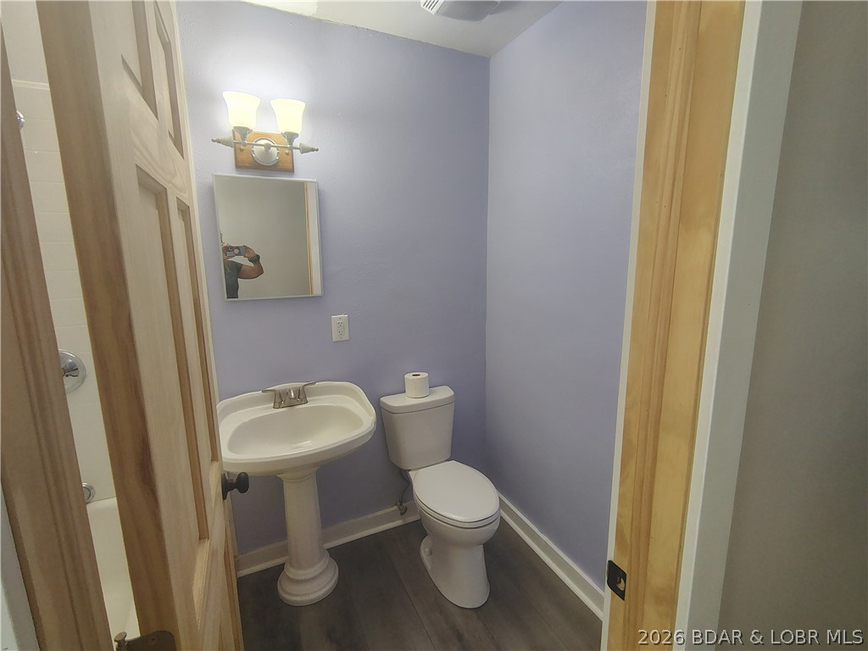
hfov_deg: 94.5
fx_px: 401
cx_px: 434
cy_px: 326
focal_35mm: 16
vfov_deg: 78.1
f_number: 2.2
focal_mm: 2.13
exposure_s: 1/40
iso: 342
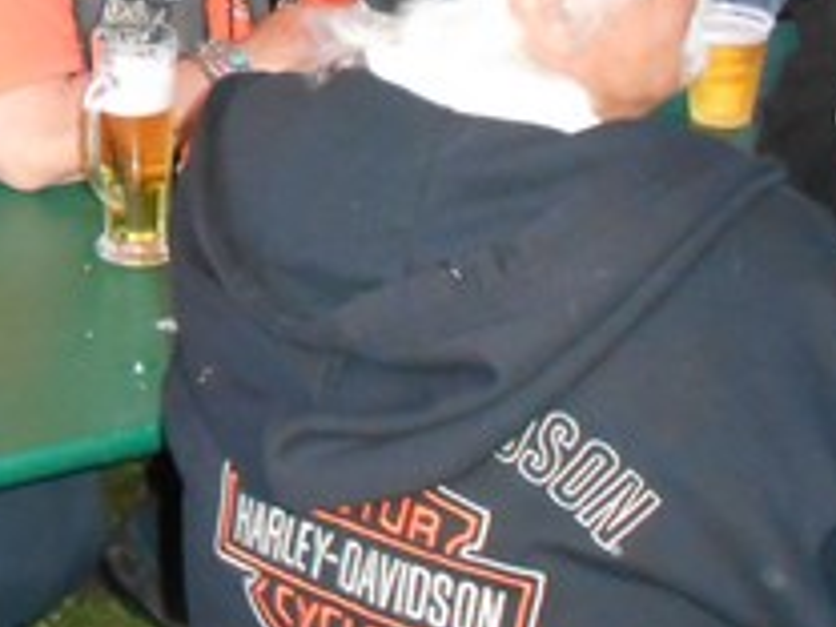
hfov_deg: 22.7
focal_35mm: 80
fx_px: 1932
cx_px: -133
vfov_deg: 17.5
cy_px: -153
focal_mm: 4.6
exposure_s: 1/25
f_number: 3.5
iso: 640
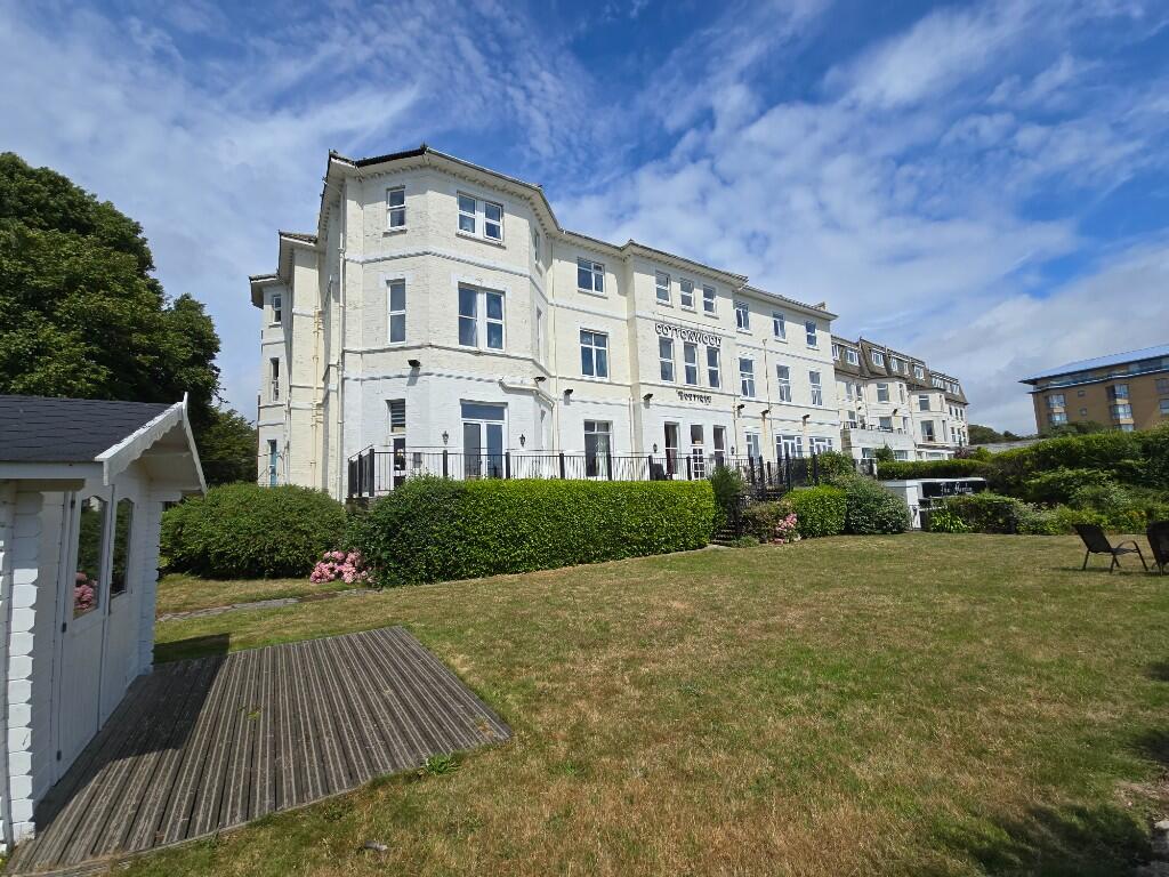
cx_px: 584
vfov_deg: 89.9
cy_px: 438
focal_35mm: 13
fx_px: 439
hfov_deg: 106.2
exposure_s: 1/4087
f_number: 2.2
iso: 50
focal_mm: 2.2
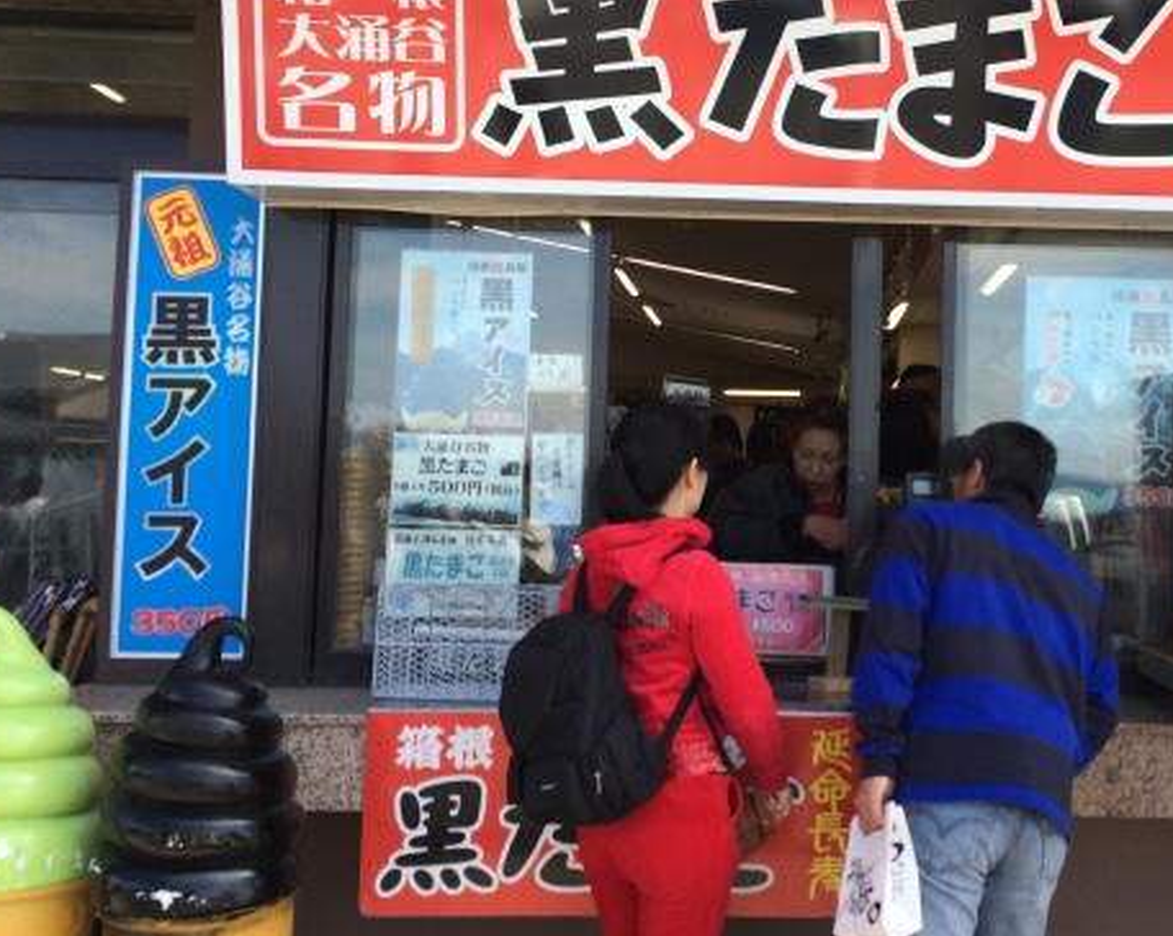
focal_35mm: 45
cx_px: 867
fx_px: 1561
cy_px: 423
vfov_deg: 33.4
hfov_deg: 40.1
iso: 32
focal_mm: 4.12
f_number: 2.2
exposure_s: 1/604
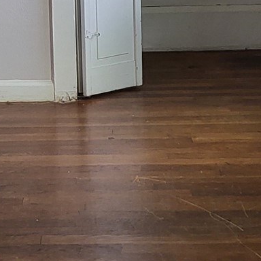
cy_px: -46
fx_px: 964
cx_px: 67
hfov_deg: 15.4
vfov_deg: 14.9
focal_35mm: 113
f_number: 1.8
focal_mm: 5
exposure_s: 1/60
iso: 250
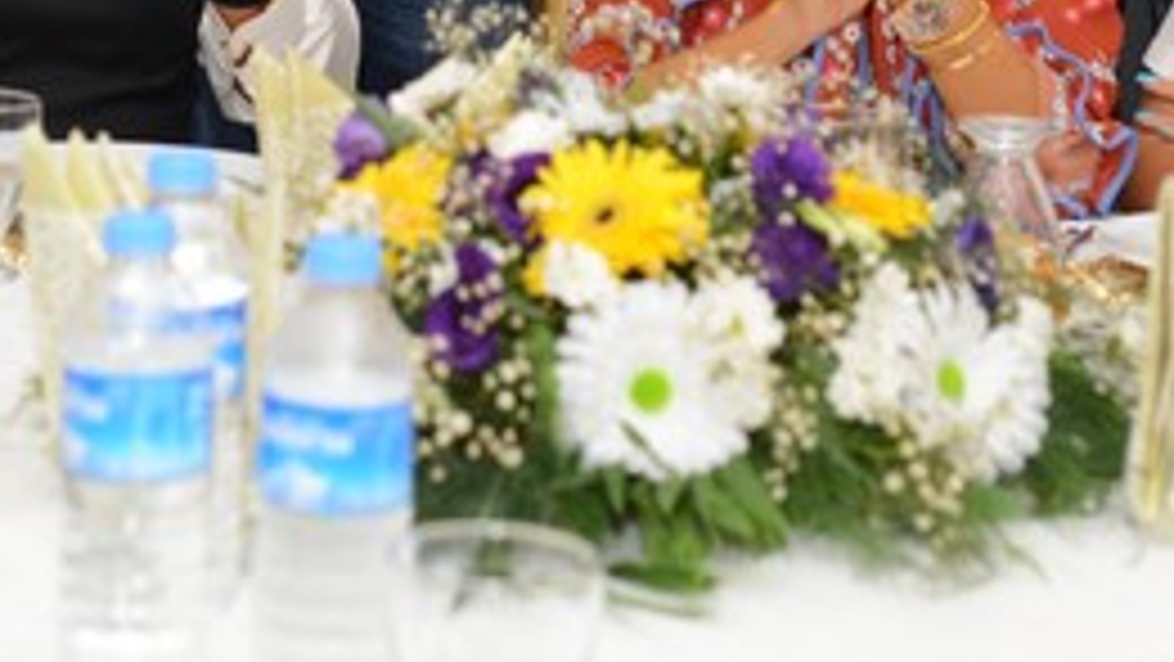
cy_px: -326
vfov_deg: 9.2
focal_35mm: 129
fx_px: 4017
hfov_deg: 16.6
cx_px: 351
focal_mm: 48
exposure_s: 1/125
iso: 400
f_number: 5
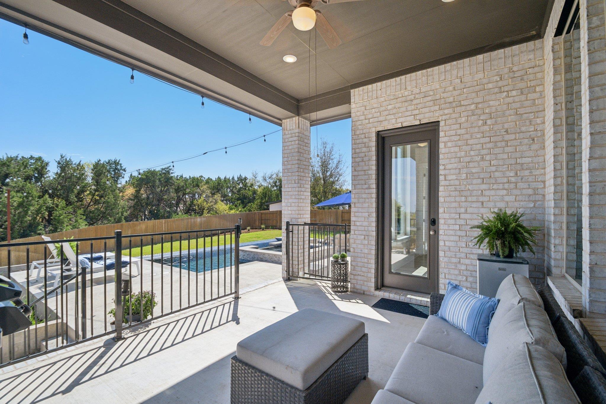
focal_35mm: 15
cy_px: 202
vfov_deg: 77.3
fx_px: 252
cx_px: 303
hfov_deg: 100.4
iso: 400
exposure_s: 1/500
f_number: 8
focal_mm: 10
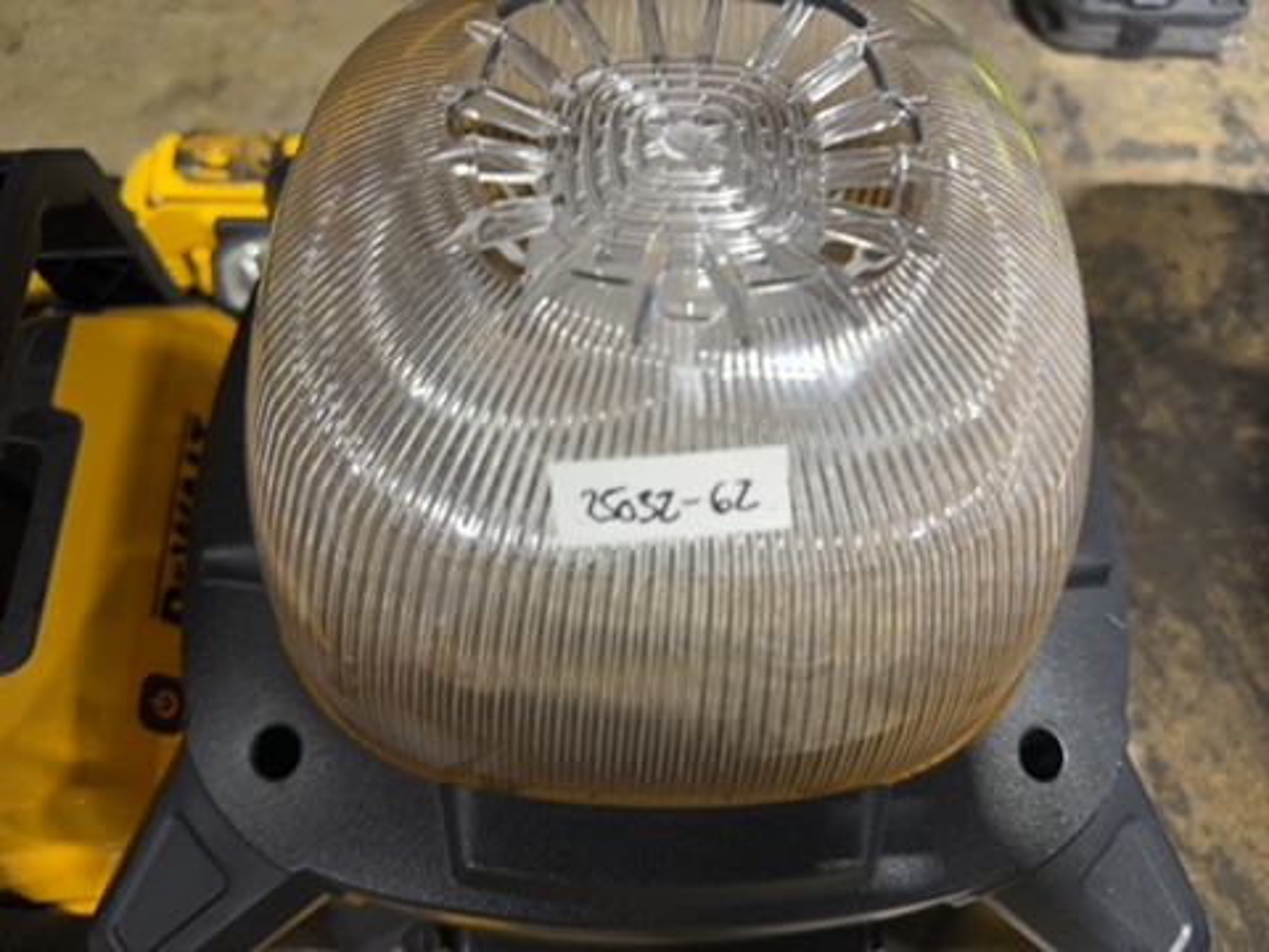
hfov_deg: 71.6
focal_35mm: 24
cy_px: 476
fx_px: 880
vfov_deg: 56.8
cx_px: 634
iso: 160
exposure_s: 1/30
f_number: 1.78
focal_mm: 6.76
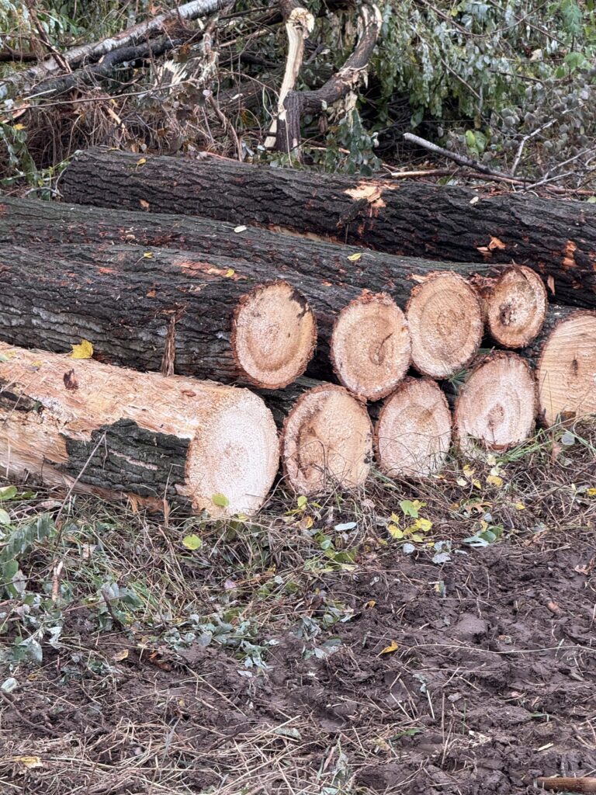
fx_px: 2755
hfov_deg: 12.3
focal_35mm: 120
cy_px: 398
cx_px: 298
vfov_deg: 16.4
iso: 50
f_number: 2.8
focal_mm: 15.66
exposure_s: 1/100
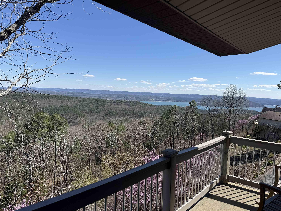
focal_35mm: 25
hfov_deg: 69.4
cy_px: 108
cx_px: 145
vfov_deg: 54.9
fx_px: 203
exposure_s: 1/4975
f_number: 1.78
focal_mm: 6.76
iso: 80
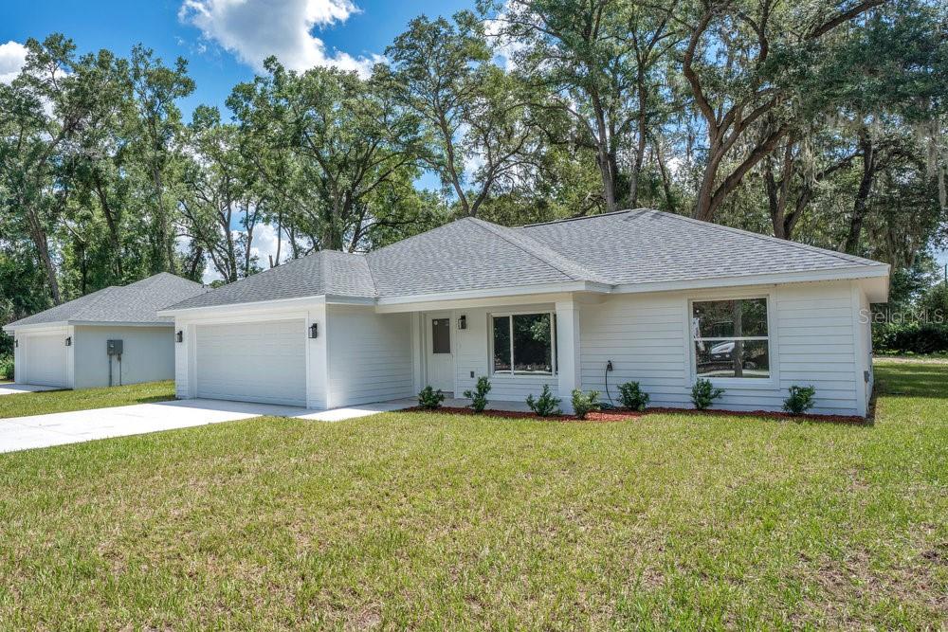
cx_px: 474
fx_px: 421
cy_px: 316
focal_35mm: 16
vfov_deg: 73.8
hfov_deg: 96.7
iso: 100
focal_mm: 16
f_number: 10
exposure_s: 1/160
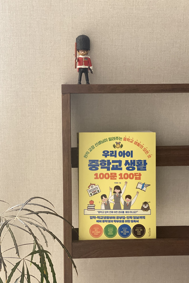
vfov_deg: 36.2
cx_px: 99
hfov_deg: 24.6
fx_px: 433
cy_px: 140
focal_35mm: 55
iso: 400
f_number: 2
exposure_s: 1/20
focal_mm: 6
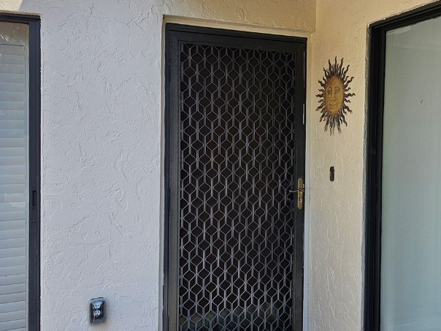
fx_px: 497
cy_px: 143
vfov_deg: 36.8
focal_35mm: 39
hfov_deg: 46.8
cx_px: 306
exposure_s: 1/359
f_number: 1.7
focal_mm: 6.3
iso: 40
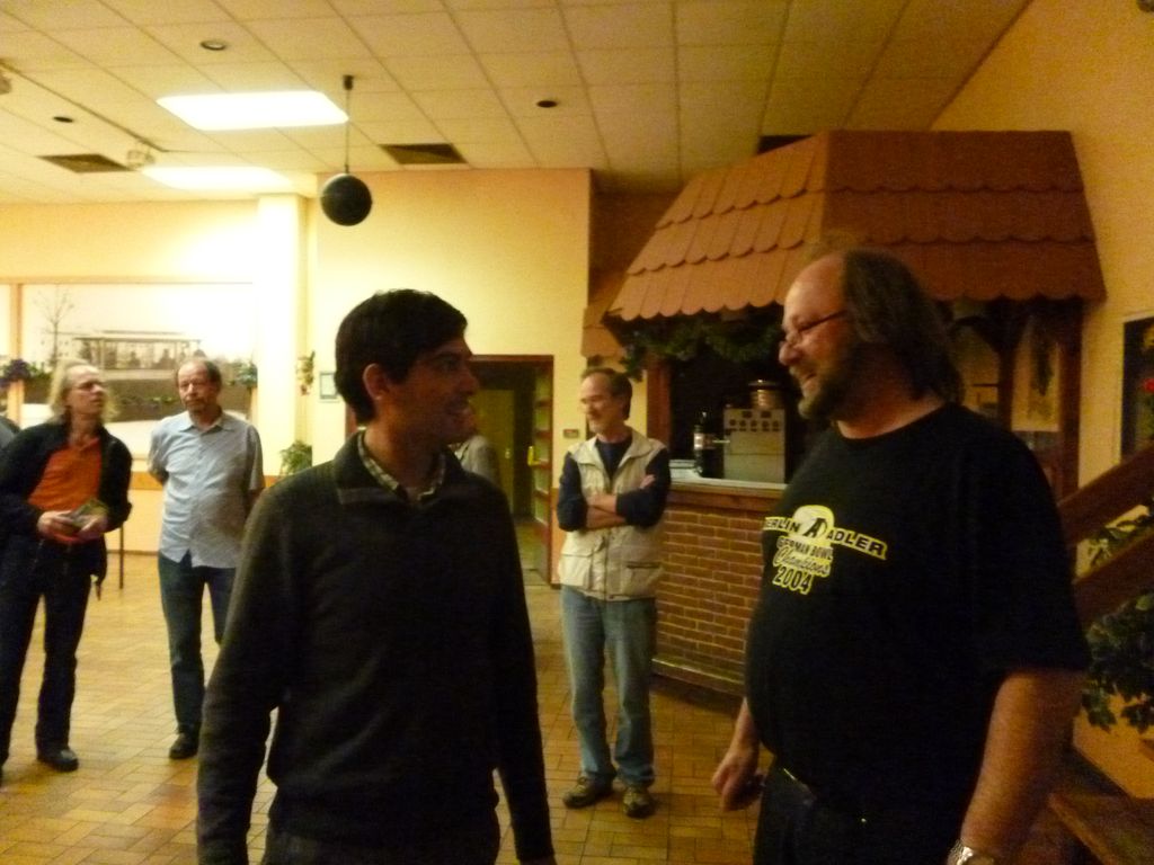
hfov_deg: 63.4
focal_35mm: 28
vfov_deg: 49.7
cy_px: 432
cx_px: 577
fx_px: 933
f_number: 3.1
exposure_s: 1/30
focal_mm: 5
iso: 1600
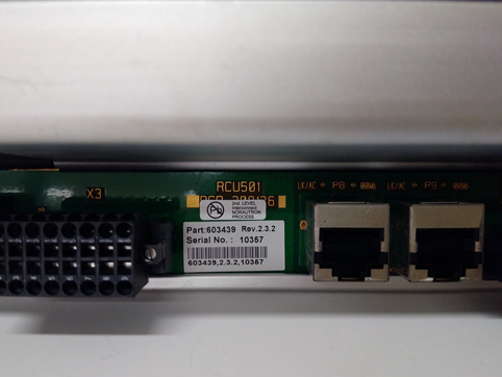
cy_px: 187
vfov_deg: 49.8
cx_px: 252
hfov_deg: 63.4
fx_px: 406
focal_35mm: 28
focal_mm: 3.79
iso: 182
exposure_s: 1/33
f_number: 2
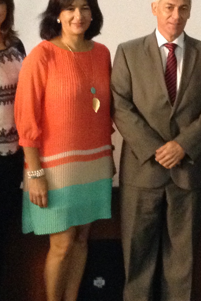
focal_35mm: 98
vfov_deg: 20.5
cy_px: 50
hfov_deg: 13.4
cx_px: 264
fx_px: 821
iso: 400
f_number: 2.4
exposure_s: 1/15
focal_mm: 3.3
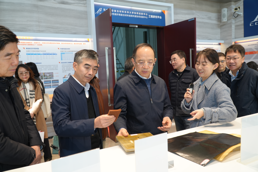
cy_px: 86
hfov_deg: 64.6
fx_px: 204
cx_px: 129
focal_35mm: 28
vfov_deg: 45.7
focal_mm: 19
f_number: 4
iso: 320
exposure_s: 1/60
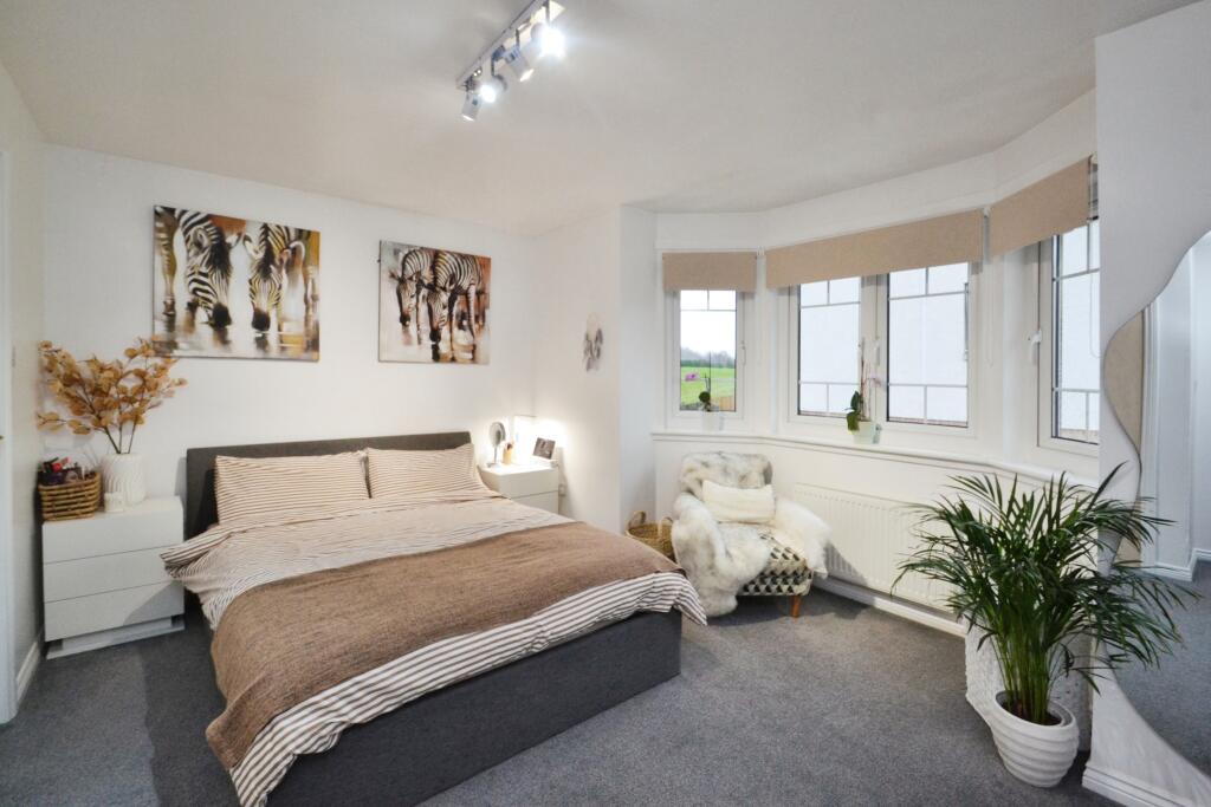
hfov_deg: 100.4
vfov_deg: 77.3
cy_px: 404
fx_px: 505
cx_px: 606
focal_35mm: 15
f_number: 9
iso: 1000
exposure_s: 1/25
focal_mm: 10
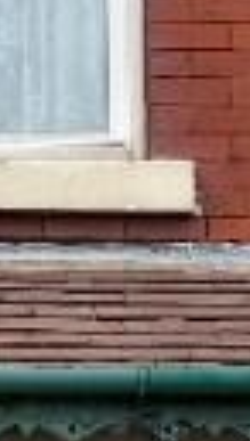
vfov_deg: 10.3
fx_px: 2428
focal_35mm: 207
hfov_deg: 5.9
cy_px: 506
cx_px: 68
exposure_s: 1/2604
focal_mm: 6.76
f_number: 1.78
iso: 80
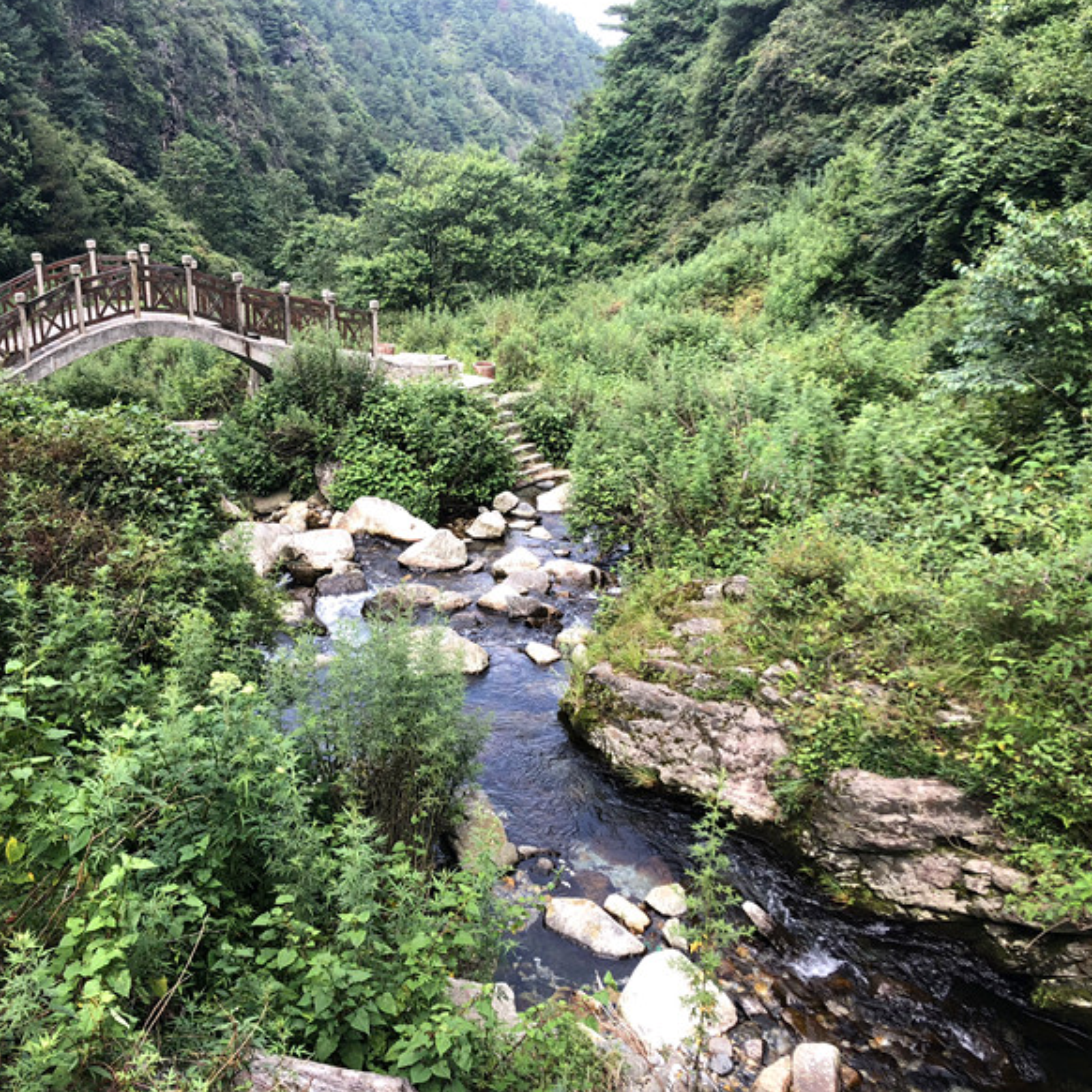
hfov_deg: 48.0
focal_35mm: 34
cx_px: 407
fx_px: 1213
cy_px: 550
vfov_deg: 48.5
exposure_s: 1/125
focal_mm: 3.99
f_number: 1.8
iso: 20
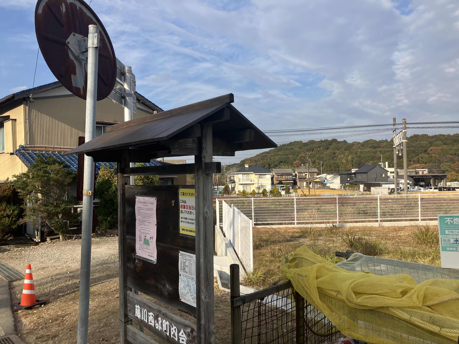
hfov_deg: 63.4
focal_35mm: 28
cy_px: 172
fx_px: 371
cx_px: 230
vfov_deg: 49.7
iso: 32
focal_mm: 3.99
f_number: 1.8
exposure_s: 1/1517
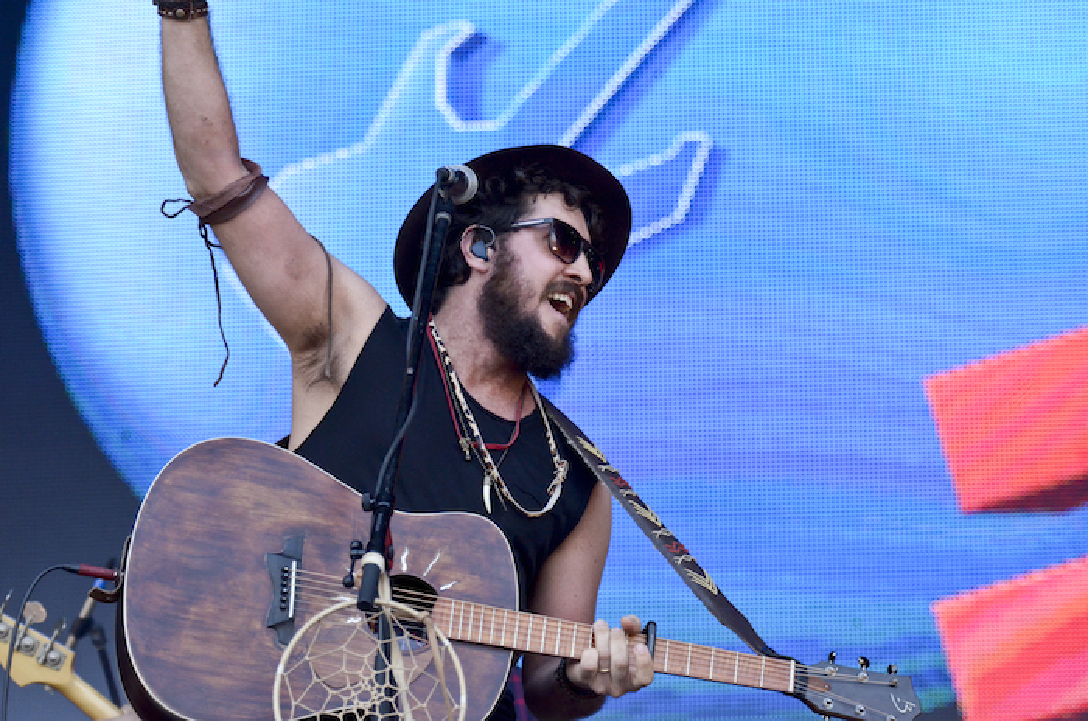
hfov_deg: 10.6
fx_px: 5883
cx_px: 544
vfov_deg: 7.0
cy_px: 360
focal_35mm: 195
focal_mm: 130
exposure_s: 1/1250
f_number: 5
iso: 2000
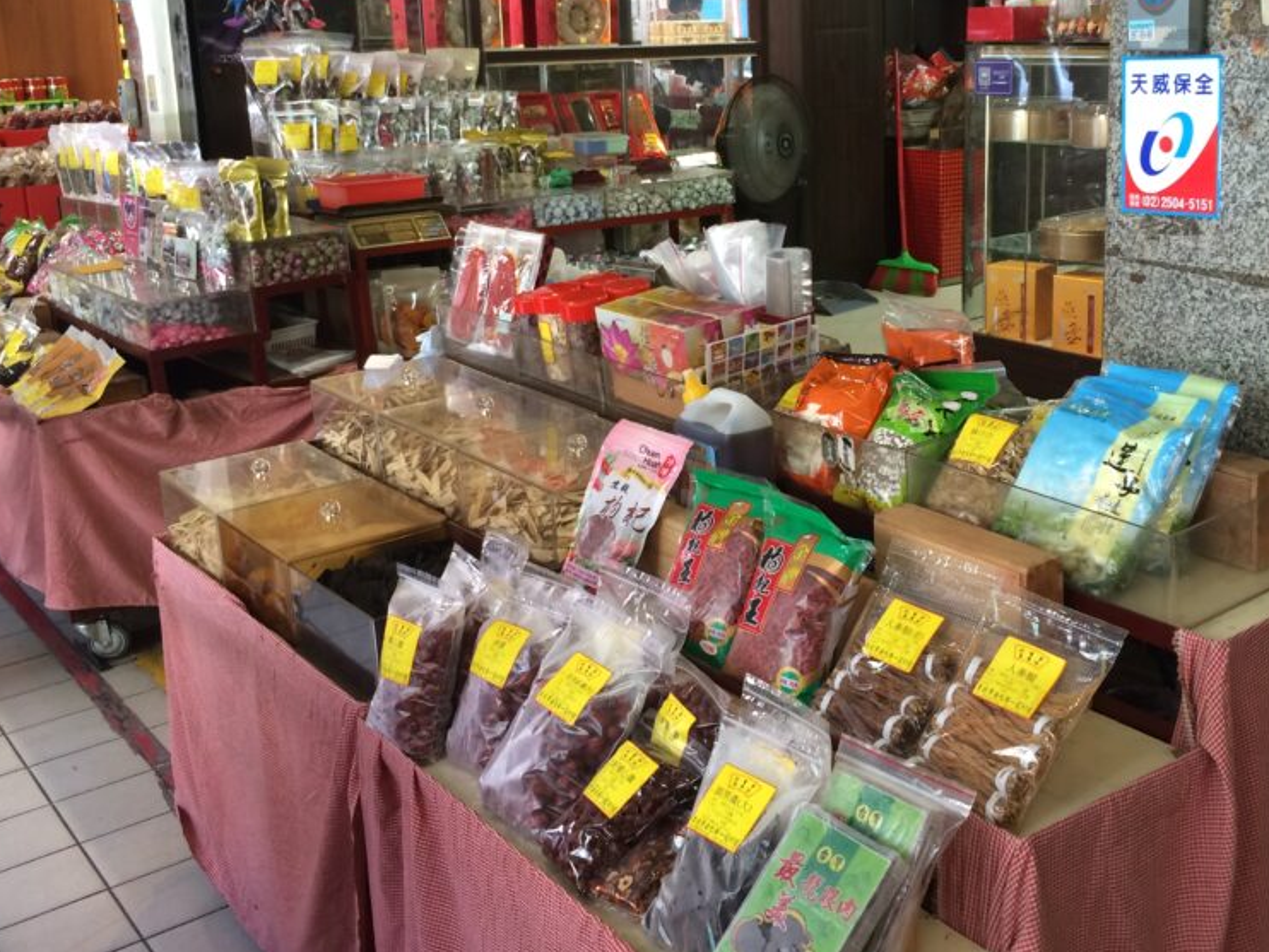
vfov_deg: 35.7
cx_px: 766
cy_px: 338
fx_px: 1467
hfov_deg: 46.5
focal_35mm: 40
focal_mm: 4.15
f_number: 2.2
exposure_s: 1/30
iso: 80
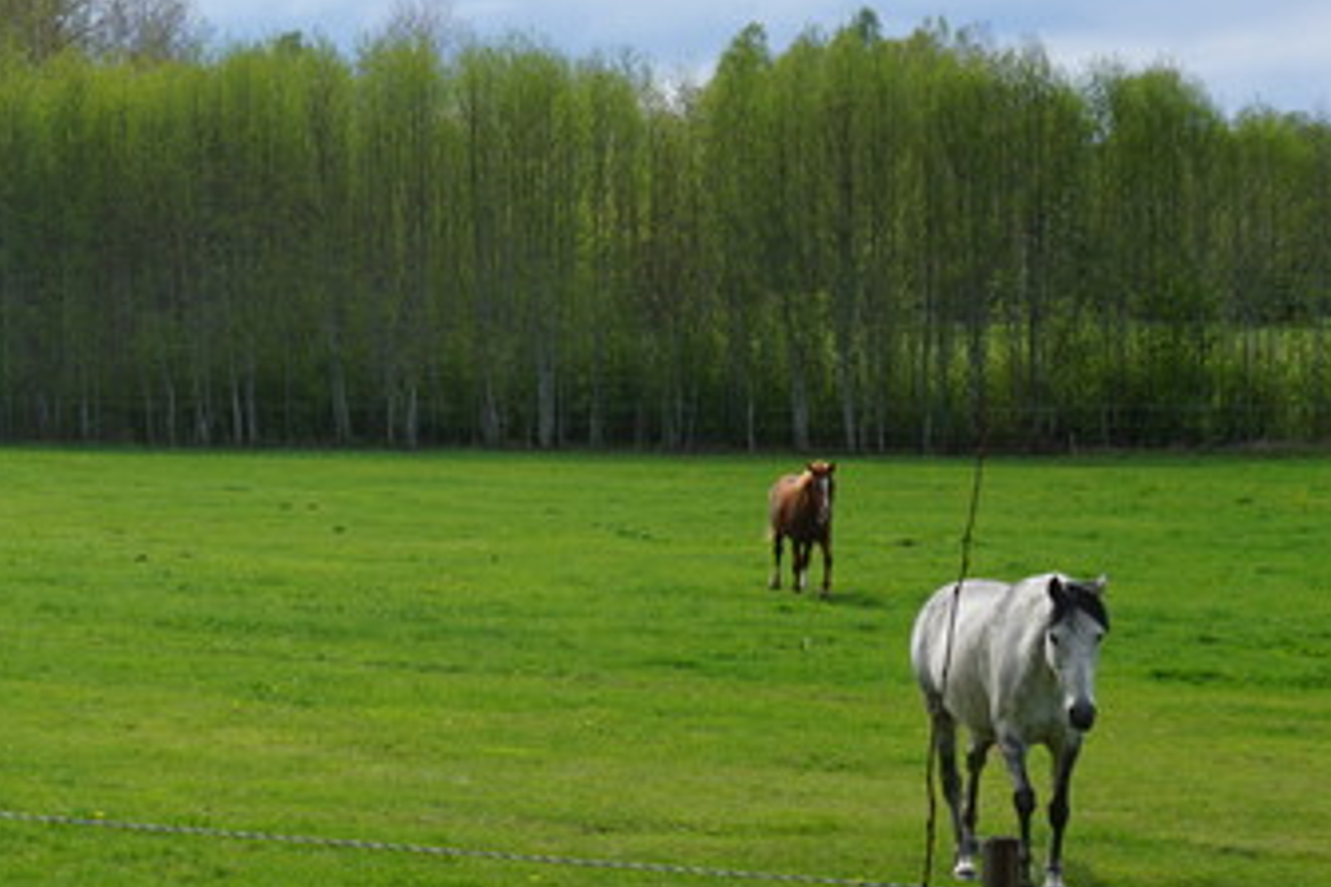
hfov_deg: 19.1
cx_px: -87
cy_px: 364
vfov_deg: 13.3
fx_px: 3808
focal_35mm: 103
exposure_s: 1/100
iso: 100
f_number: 10
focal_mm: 24
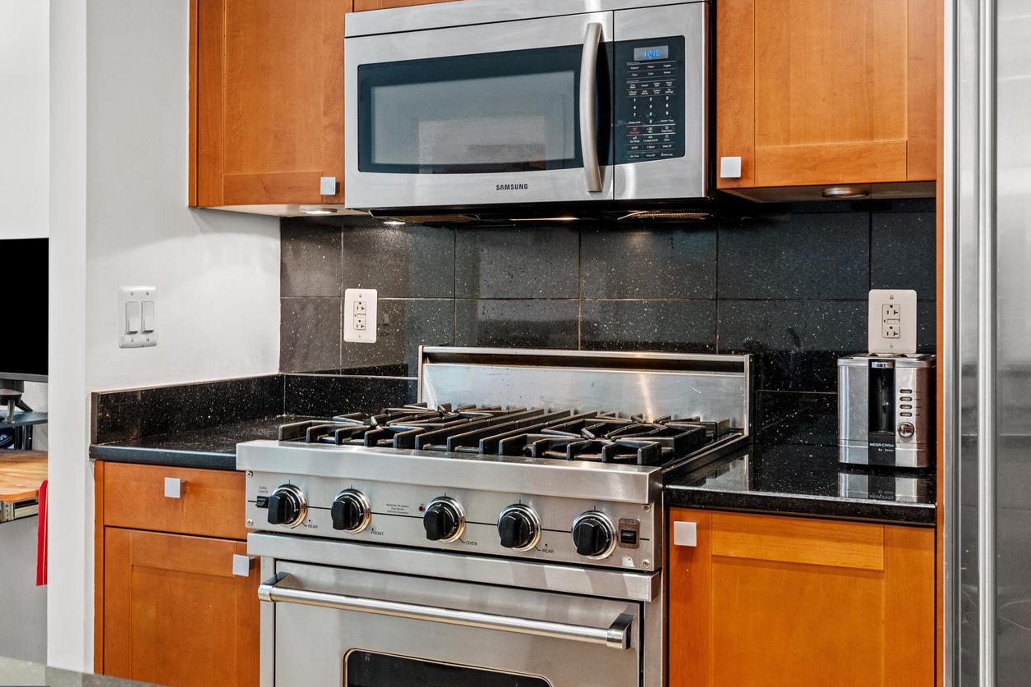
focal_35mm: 40
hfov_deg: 48.9
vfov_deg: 33.7
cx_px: 513
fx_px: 1133
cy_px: 334
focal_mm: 34.5
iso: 800
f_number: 9
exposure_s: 1/4
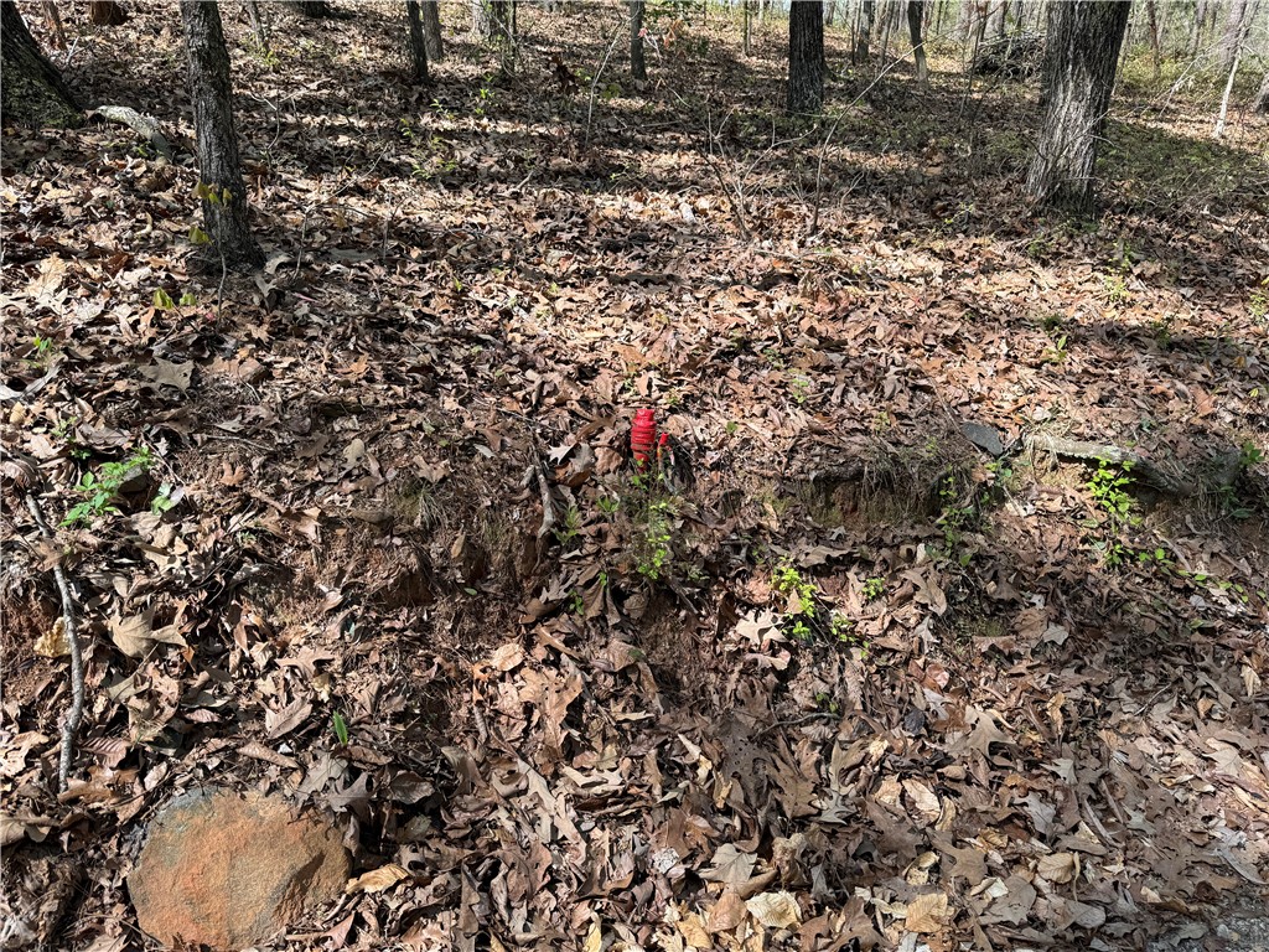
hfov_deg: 71.6
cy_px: 476
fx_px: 880
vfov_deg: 56.8
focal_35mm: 24
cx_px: 634
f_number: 1.78
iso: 80
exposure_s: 1/730
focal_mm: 6.86
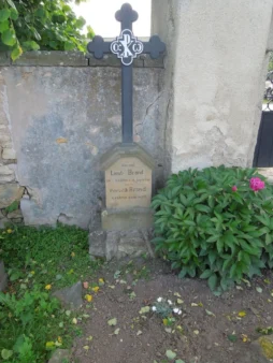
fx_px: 273
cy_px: 179
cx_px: 133
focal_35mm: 26
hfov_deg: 53.1
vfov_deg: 67.3
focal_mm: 4.5
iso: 400
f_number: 3.3
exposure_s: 1/500
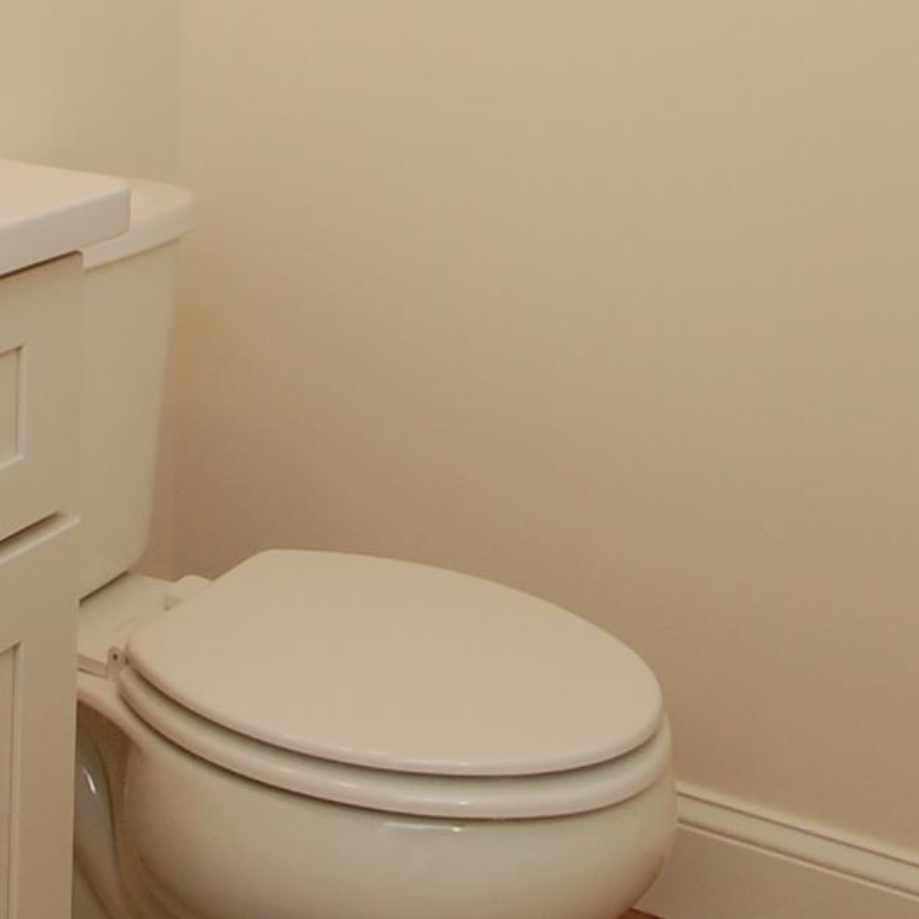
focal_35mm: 61
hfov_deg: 28.1
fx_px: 1832
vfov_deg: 25.0
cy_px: -228
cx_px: 410
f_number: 5.6
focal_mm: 10
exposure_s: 1/125
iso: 400
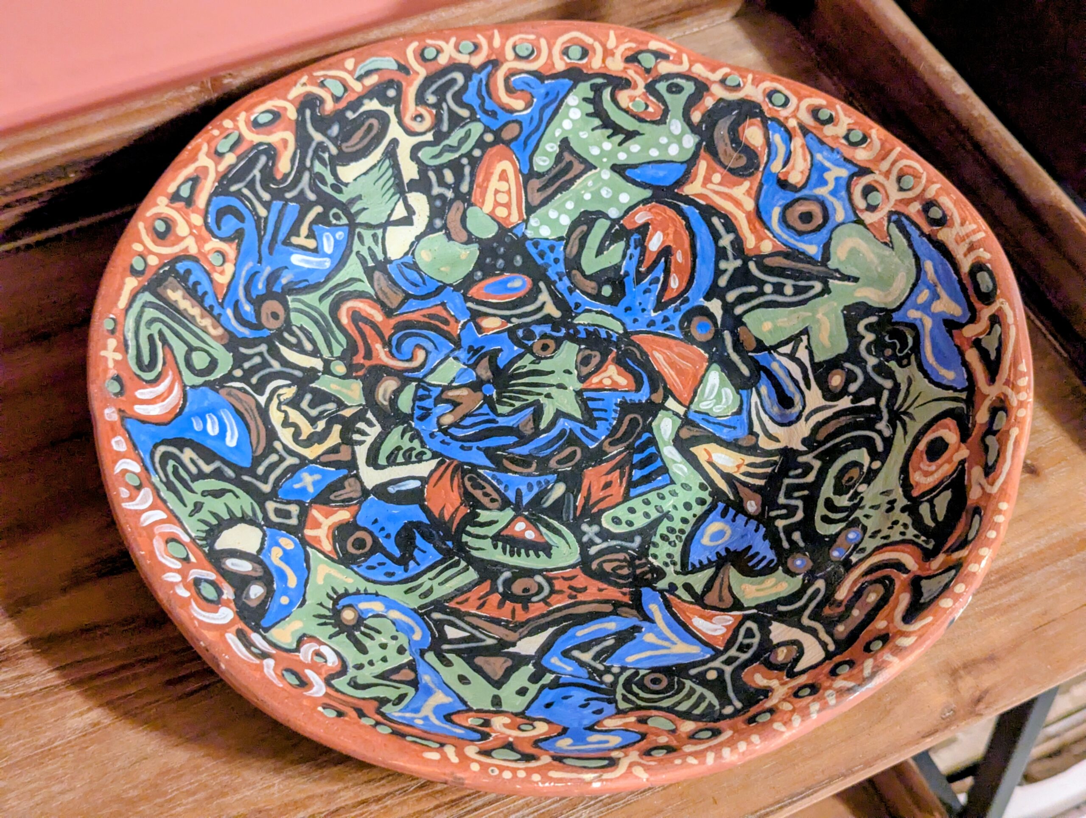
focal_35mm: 48
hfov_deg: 39.6
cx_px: 543
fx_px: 1508
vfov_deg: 30.3
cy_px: 409
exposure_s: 1/30
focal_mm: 6.81
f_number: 1.85
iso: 1503
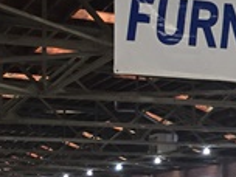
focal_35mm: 122
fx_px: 832
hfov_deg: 15.6
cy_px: 152
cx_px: 279
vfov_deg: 12.1
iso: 100
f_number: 2.2
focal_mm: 4.15
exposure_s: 1/30
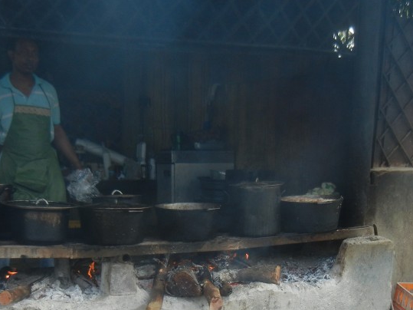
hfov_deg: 33.8
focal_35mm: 57
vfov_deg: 25.1
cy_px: 256
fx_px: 680
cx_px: 214
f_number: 3.5
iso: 160
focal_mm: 5.4
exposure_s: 1/423
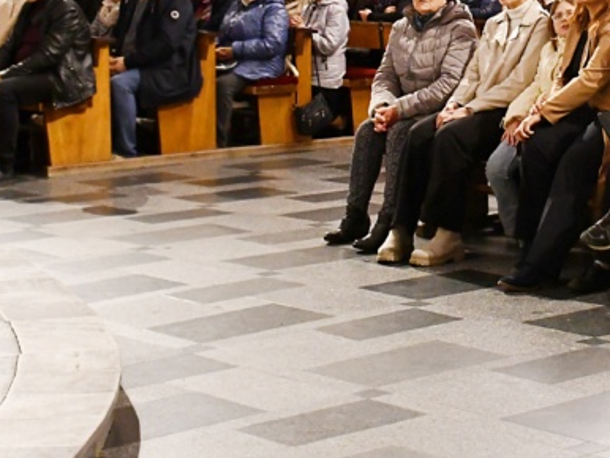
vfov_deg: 14.4
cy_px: 31
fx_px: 1799
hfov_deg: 18.5
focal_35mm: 102
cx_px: 665
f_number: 4
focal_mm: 27
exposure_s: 1/80
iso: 3200
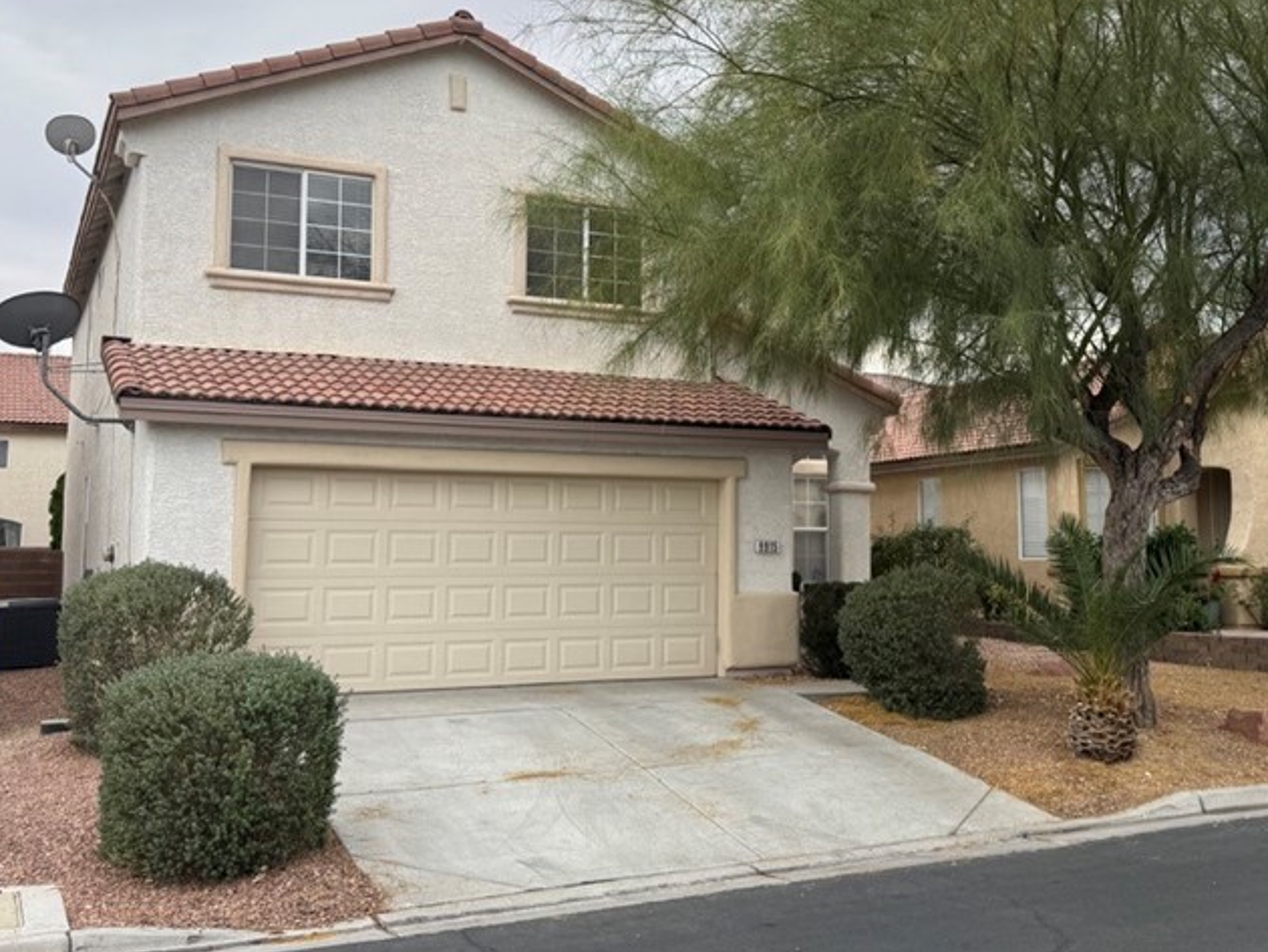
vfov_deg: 36.8
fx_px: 1429
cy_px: 415
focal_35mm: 39
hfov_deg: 47.6
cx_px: 755
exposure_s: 1/2041
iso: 80
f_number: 1.78
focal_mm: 6.76
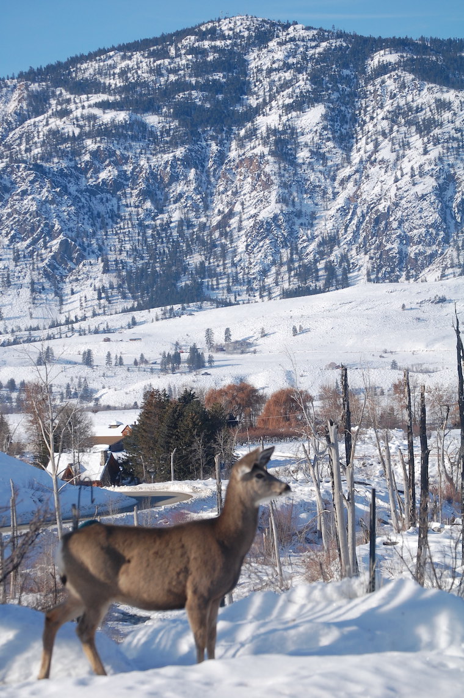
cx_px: 232
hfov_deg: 11.4
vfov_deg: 17.1
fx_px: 2324
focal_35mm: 120
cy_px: 349
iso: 200
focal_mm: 80
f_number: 7.1
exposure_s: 1/800
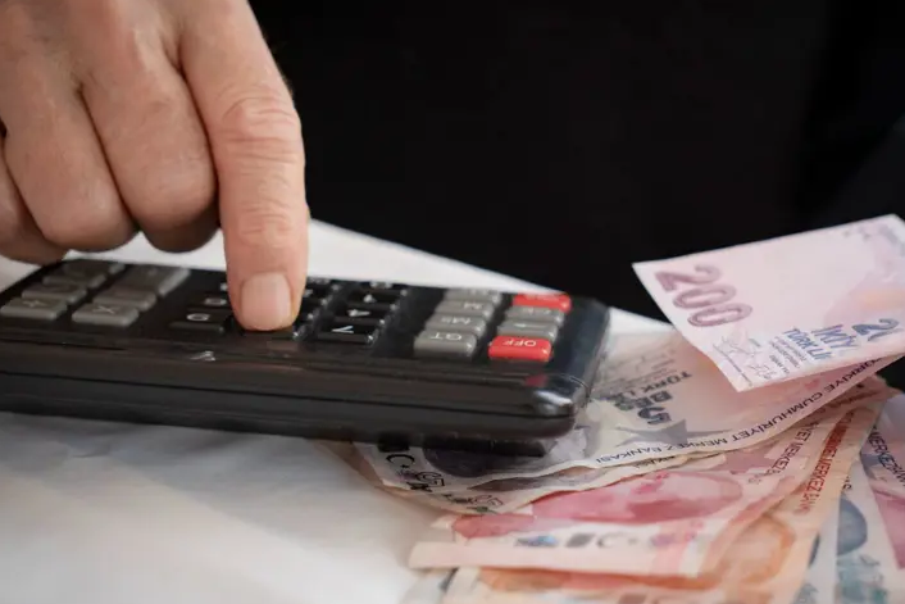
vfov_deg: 16.9
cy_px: 312
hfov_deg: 25.0
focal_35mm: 81
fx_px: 2037
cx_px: 518
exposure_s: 1/125
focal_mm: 65
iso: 400
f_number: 5.6
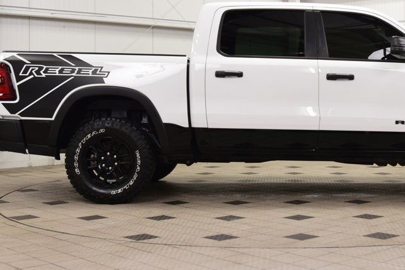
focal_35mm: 67
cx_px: 287
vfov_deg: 20.3
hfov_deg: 29.7
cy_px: 109
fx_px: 754
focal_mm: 28
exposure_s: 1/30
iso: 640
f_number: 7.1
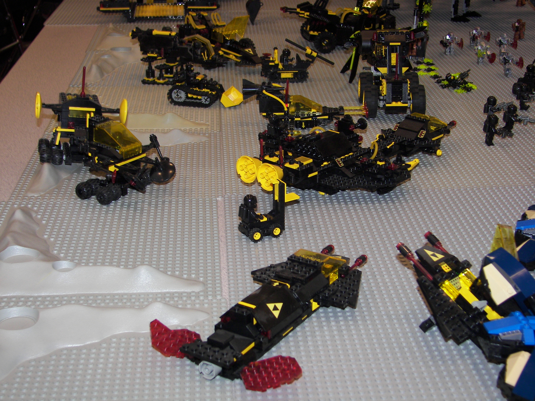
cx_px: 268
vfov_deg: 24.8
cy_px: 200
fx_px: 912
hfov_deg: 32.7
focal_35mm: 59
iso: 64
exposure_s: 1/30
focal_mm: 9.9
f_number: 2.8
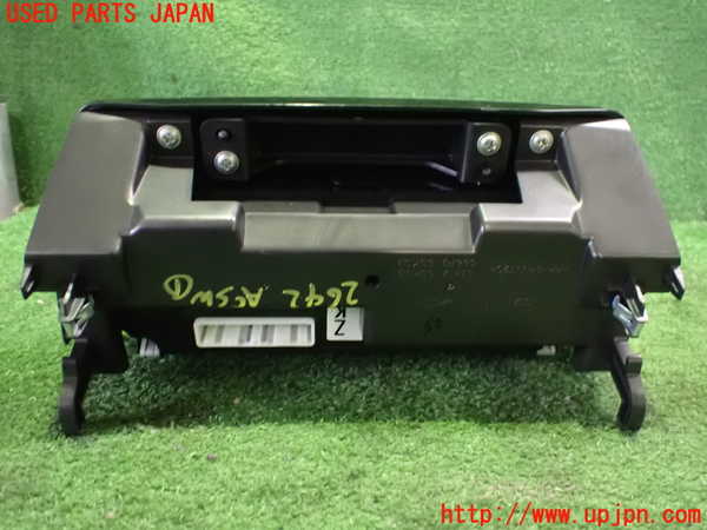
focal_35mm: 30
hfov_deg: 60.0
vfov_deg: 46.8
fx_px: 613
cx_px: 354
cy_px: 265
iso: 1600
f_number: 2.3
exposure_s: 1/25
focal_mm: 5.4
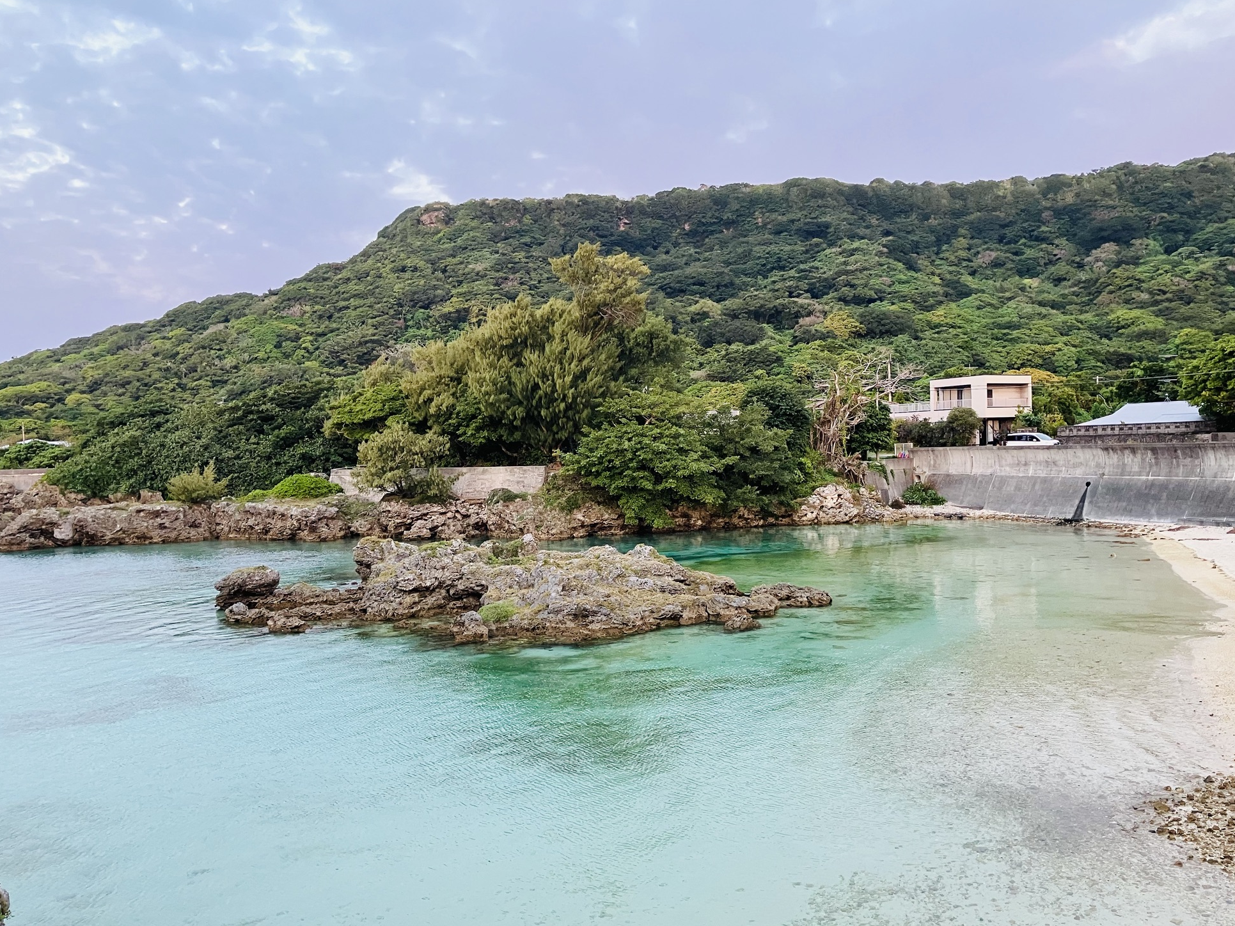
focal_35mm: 29
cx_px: 638
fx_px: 1035
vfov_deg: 48.2
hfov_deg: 61.6
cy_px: 476
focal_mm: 3.99
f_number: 1.8
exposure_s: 1/64
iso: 80
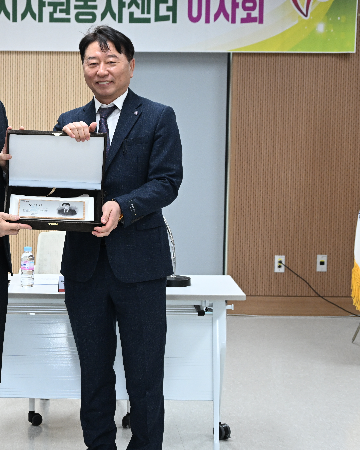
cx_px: 52
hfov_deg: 16.2
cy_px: 248
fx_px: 1252
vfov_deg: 20.4
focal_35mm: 94
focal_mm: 51
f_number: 5.6
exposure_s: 1/100
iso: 1250
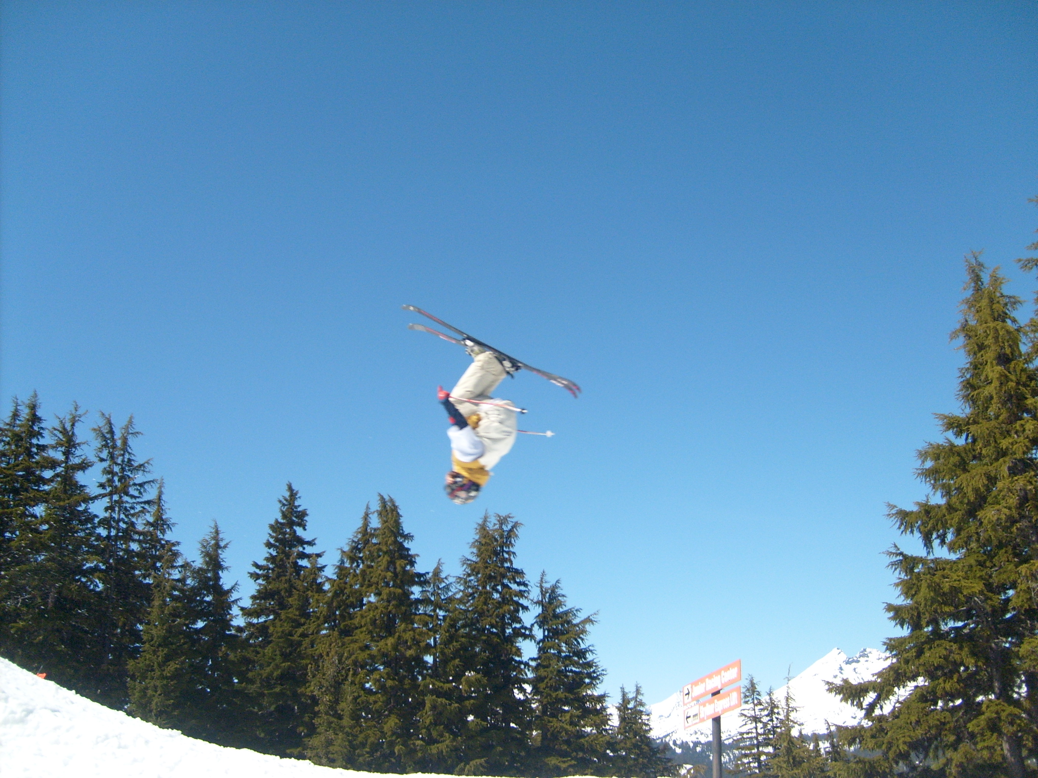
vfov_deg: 40.7
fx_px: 1050
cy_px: 389
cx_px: 519
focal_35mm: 35
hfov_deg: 52.6
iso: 80
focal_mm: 5.8
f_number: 7.1
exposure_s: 1/350
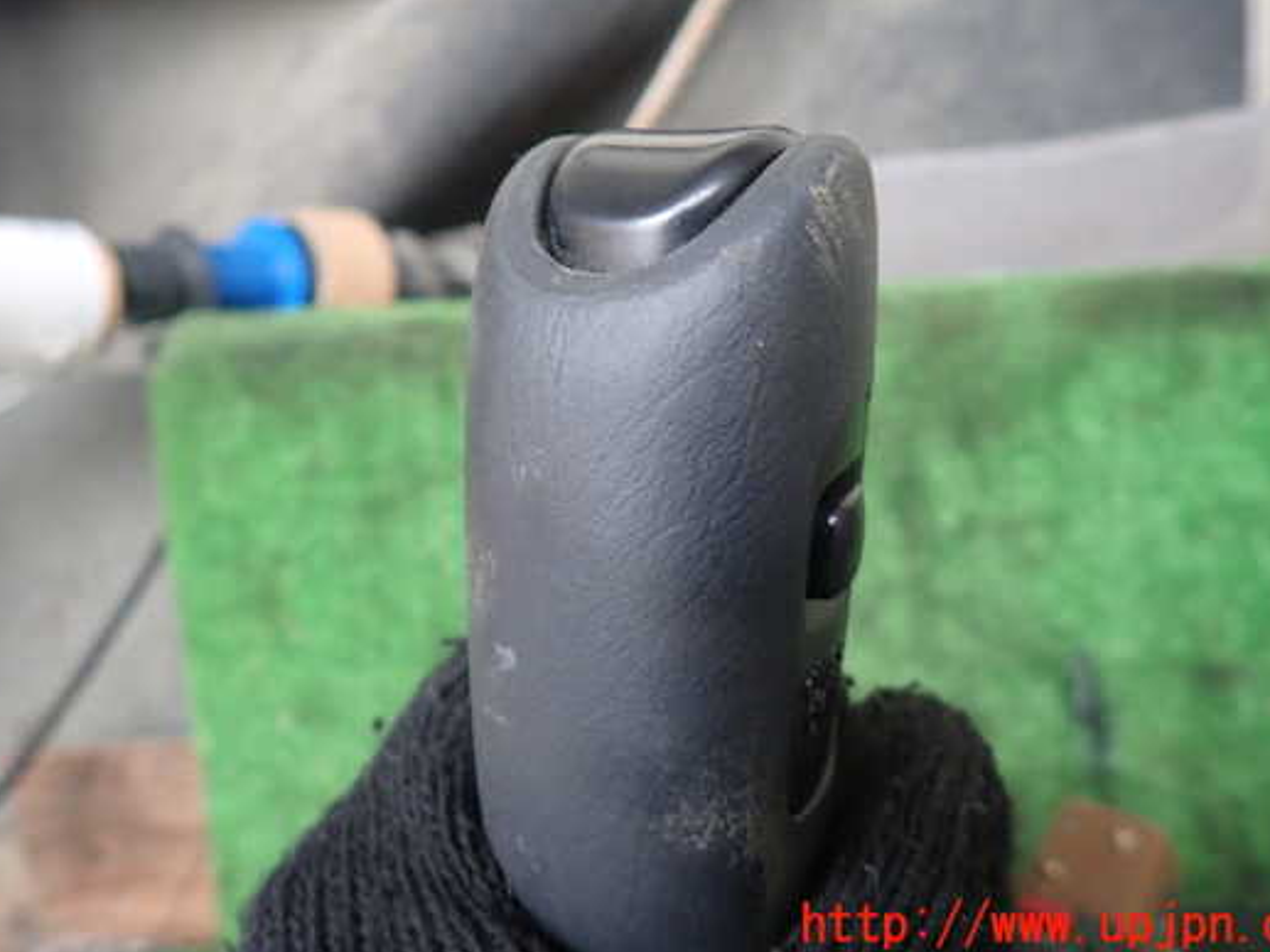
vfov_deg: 48.1
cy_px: 405
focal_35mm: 29
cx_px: 619
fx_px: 1064
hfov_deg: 61.6
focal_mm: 4.5
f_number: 2
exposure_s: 1/60
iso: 160
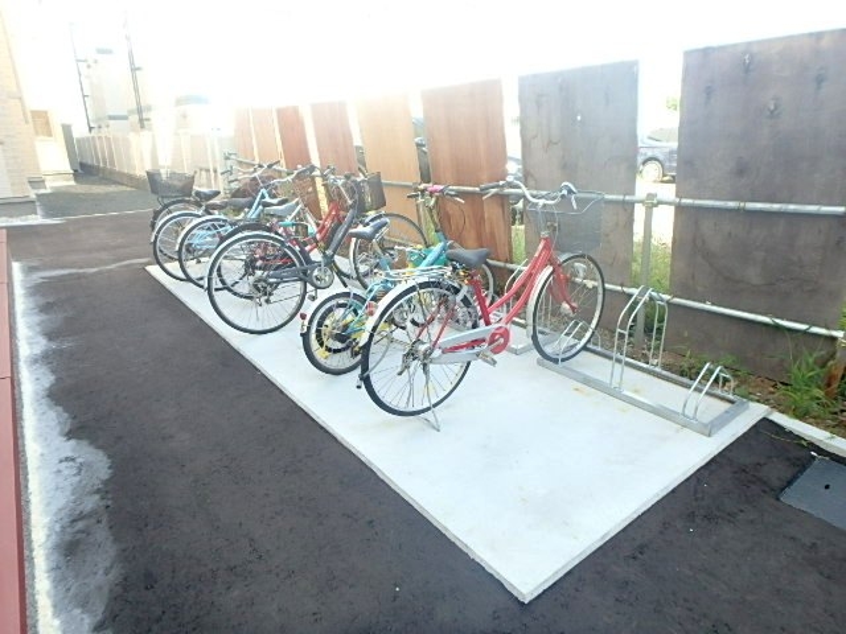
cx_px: 423
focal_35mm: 21
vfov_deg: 63.4
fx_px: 513
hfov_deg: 79.0
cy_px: 317
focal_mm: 3.7
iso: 200
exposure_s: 1/125
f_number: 3.5
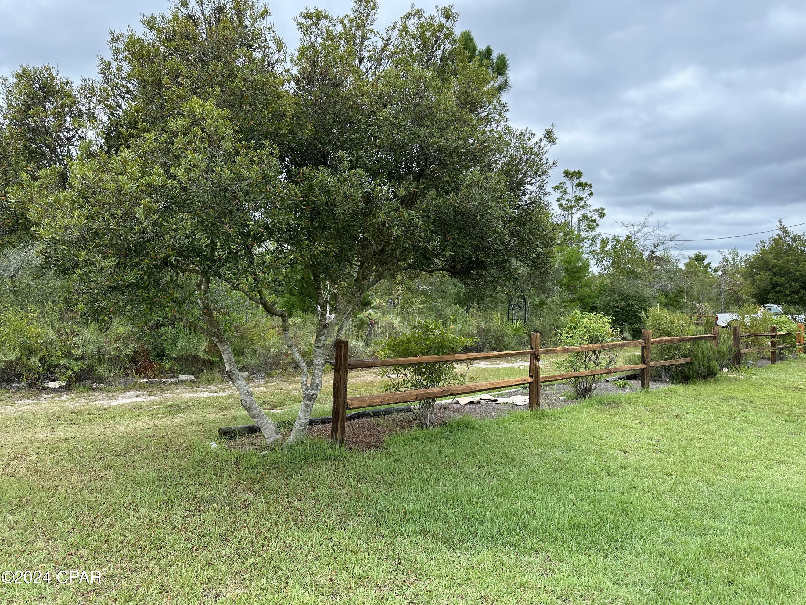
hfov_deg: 71.6
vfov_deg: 56.8
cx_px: 403
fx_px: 559
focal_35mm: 24
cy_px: 302
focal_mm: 6.86
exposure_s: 1/989
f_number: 1.78
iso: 80
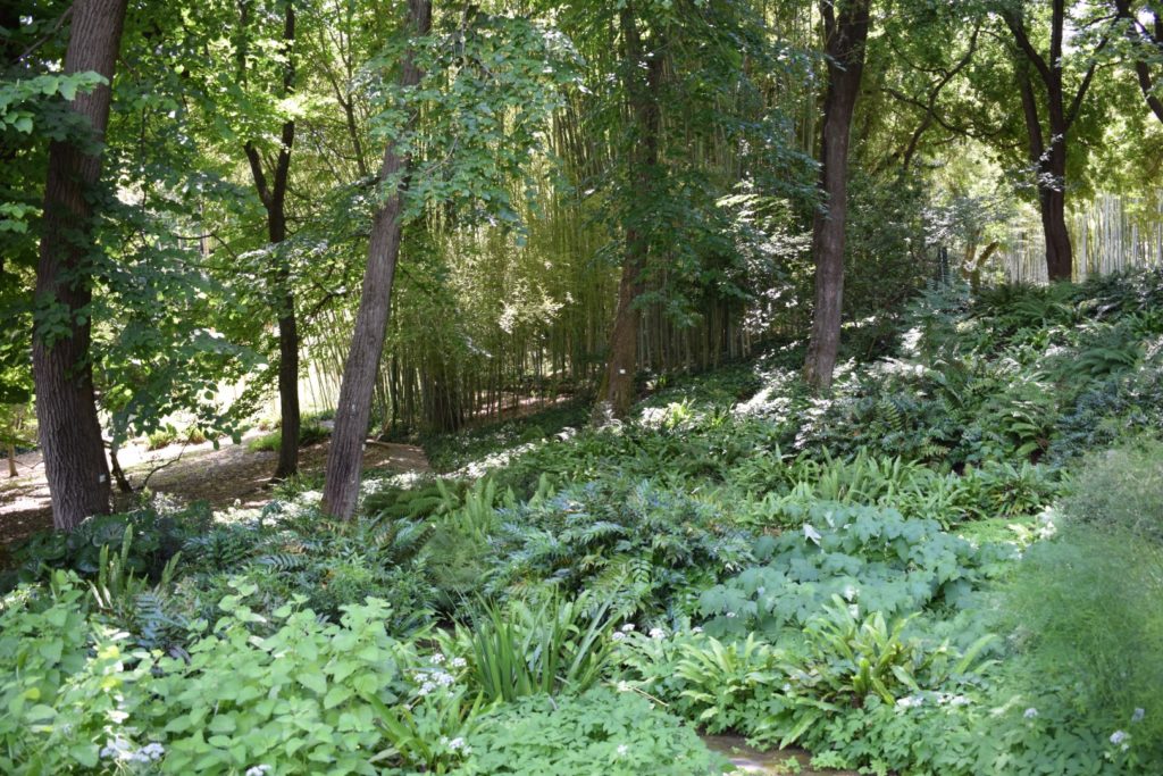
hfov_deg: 53.1
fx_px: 1163
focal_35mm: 36
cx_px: 582
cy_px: 388
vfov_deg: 36.9
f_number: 5.6
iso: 400
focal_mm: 24
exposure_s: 1/125
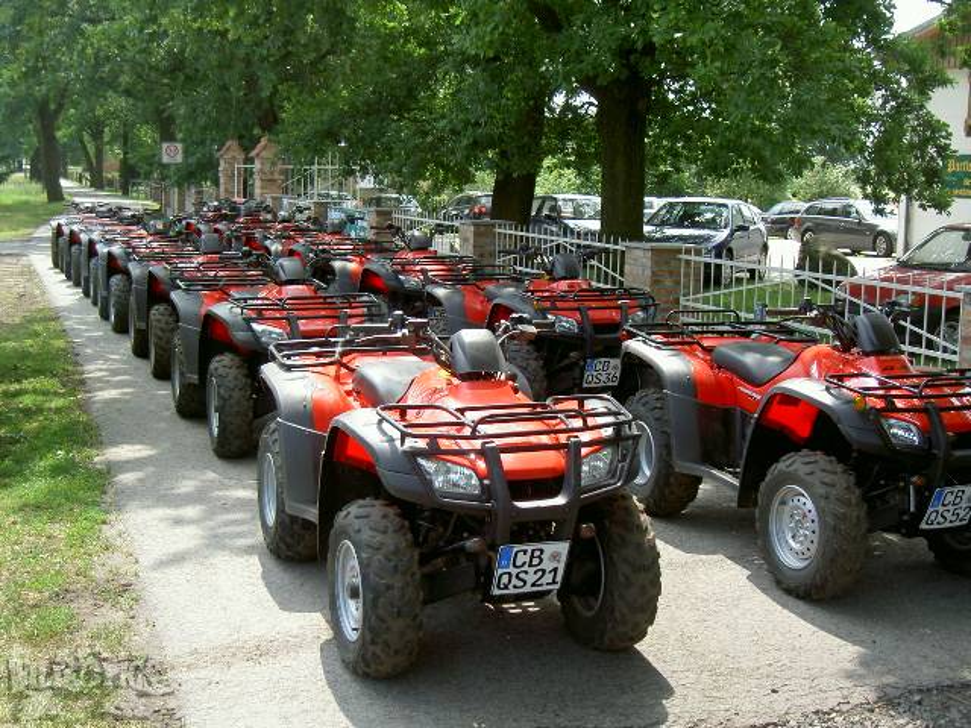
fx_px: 1234
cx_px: 486
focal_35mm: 44
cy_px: 364
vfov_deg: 32.9
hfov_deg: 42.9
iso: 50
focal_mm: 9
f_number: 2.9
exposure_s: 1/250
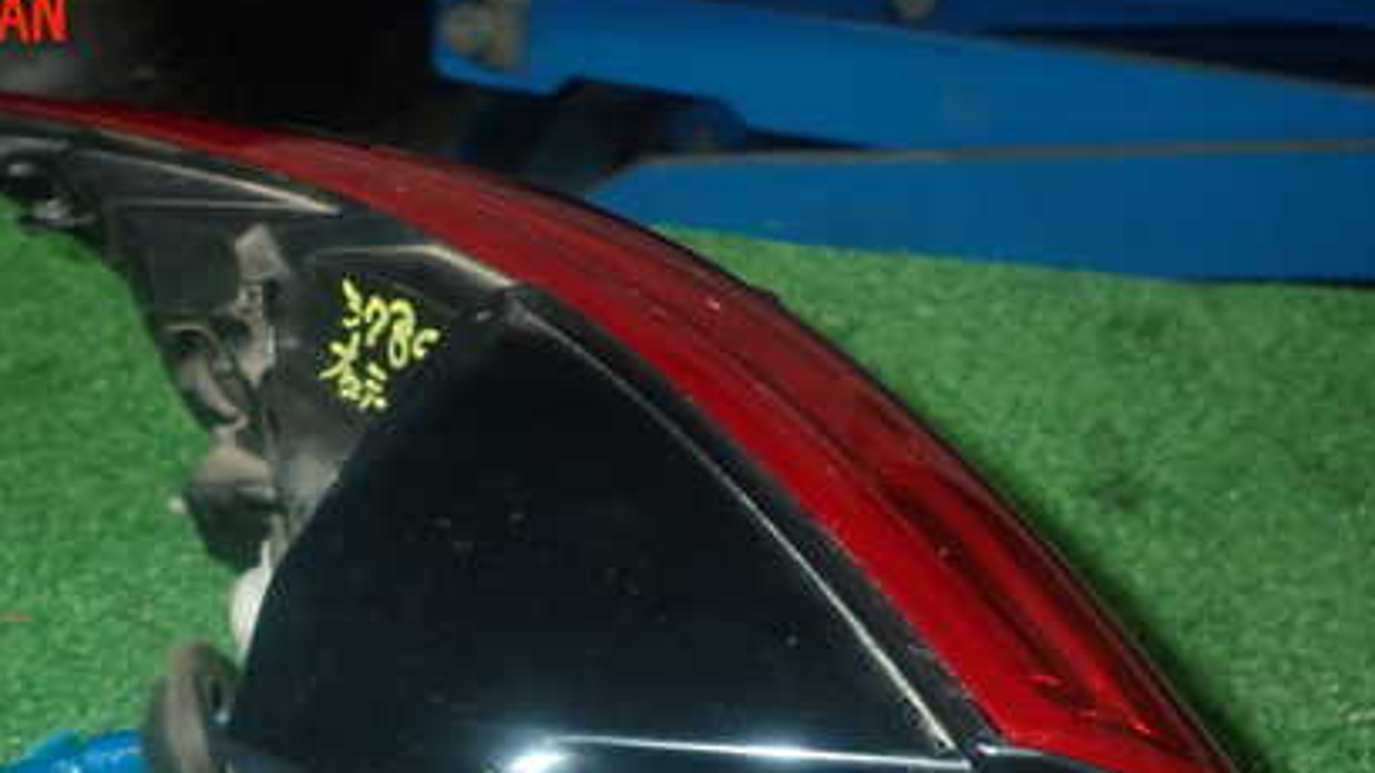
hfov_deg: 49.6
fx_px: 1458
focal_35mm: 40
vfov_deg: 28.3
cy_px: 733
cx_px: 464
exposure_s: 1/30
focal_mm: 4.5
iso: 500
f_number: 5.6
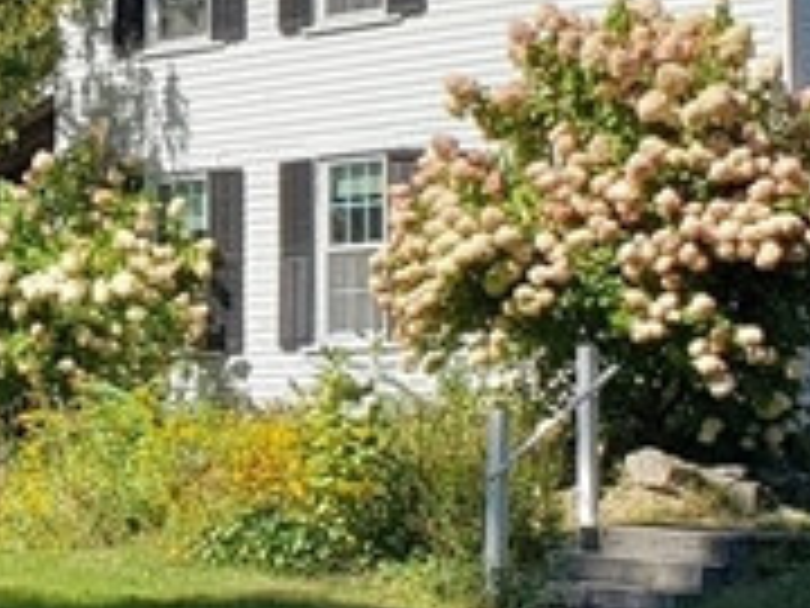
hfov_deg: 13.2
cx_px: 90
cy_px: 77
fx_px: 3463
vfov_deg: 10.0
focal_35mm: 148
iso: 50
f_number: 2.4
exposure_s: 1/850
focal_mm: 4.3
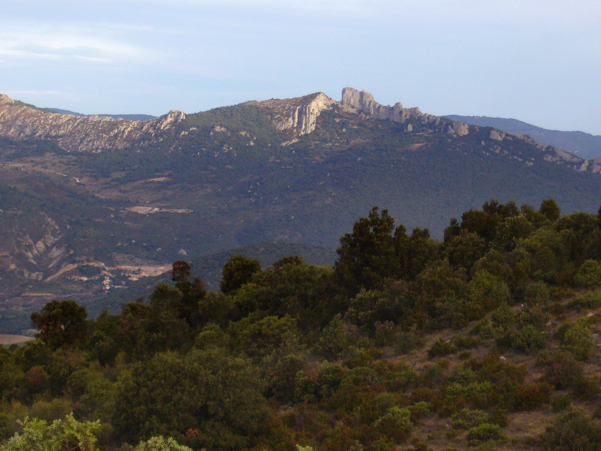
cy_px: 226
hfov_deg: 13.7
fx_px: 2500
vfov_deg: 10.3
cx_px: 300
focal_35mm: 144
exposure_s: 1/200
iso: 80
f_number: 5
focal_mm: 17.4
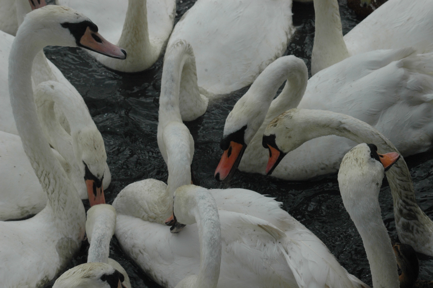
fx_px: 1261
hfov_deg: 19.5
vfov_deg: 13.0
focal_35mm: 105
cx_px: 216
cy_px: 144
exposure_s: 1/500
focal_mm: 70
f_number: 11
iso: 400
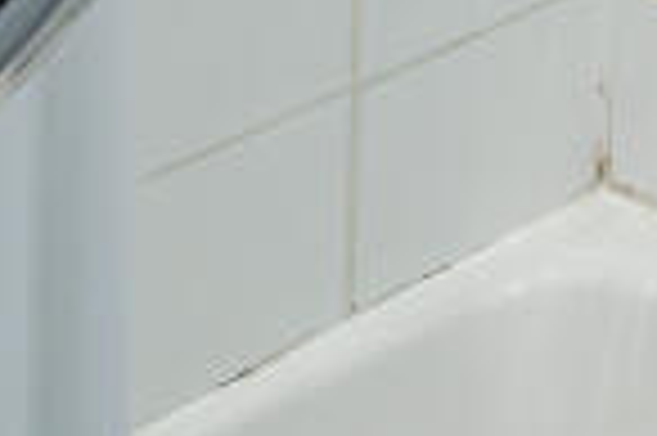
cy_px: -1074
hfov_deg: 11.4
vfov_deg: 9.0
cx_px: 1971
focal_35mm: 105
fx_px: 1914
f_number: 13
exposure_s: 1/13
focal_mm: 10
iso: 500
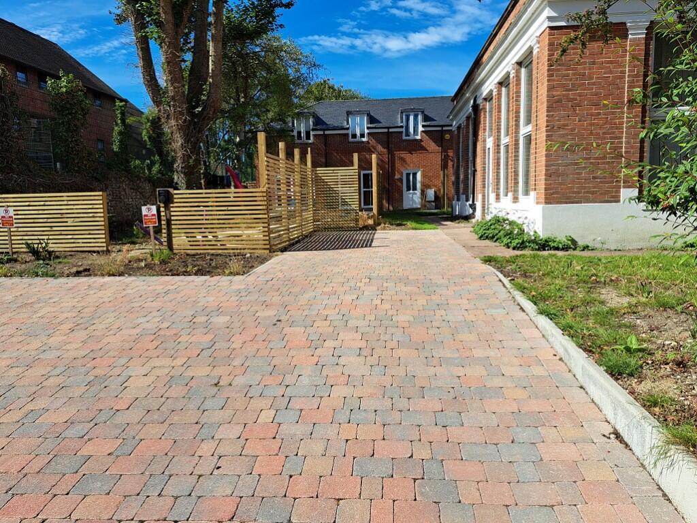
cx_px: 348
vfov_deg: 56.8
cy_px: 262
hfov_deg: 71.6
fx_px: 483
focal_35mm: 24
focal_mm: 5.23
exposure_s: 1/980
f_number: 1.8
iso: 50
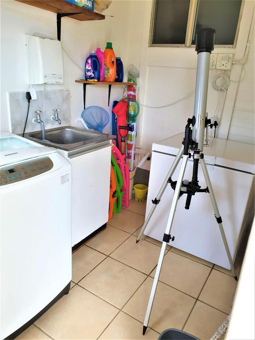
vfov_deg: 67.3
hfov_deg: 53.1
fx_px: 255
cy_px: 170
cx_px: 128
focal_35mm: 26
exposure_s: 1/50
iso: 64
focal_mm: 4.3
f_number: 2.4
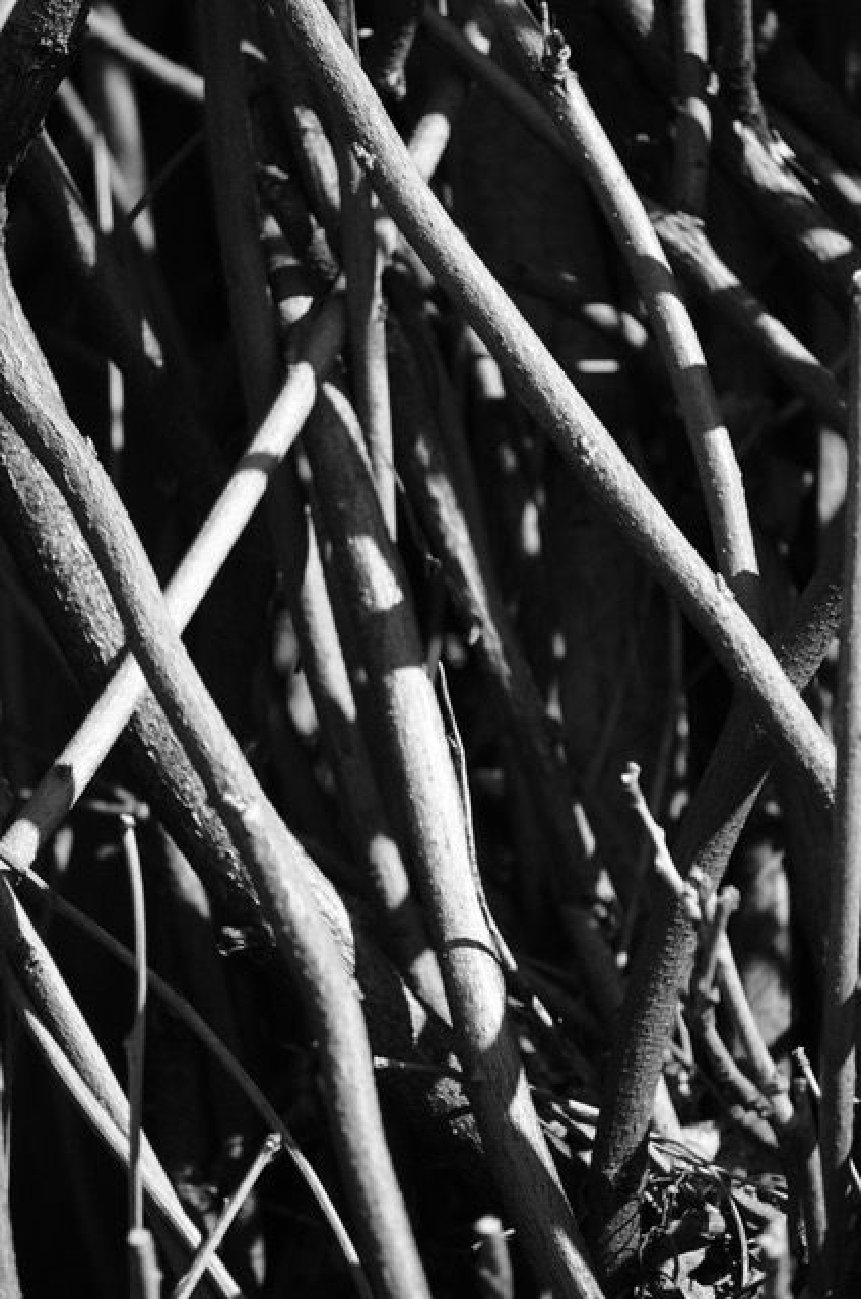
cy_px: 650
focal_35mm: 218
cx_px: 430
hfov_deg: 6.3
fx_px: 7836
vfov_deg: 9.5
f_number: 5
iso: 400
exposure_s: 1/1000
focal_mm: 145
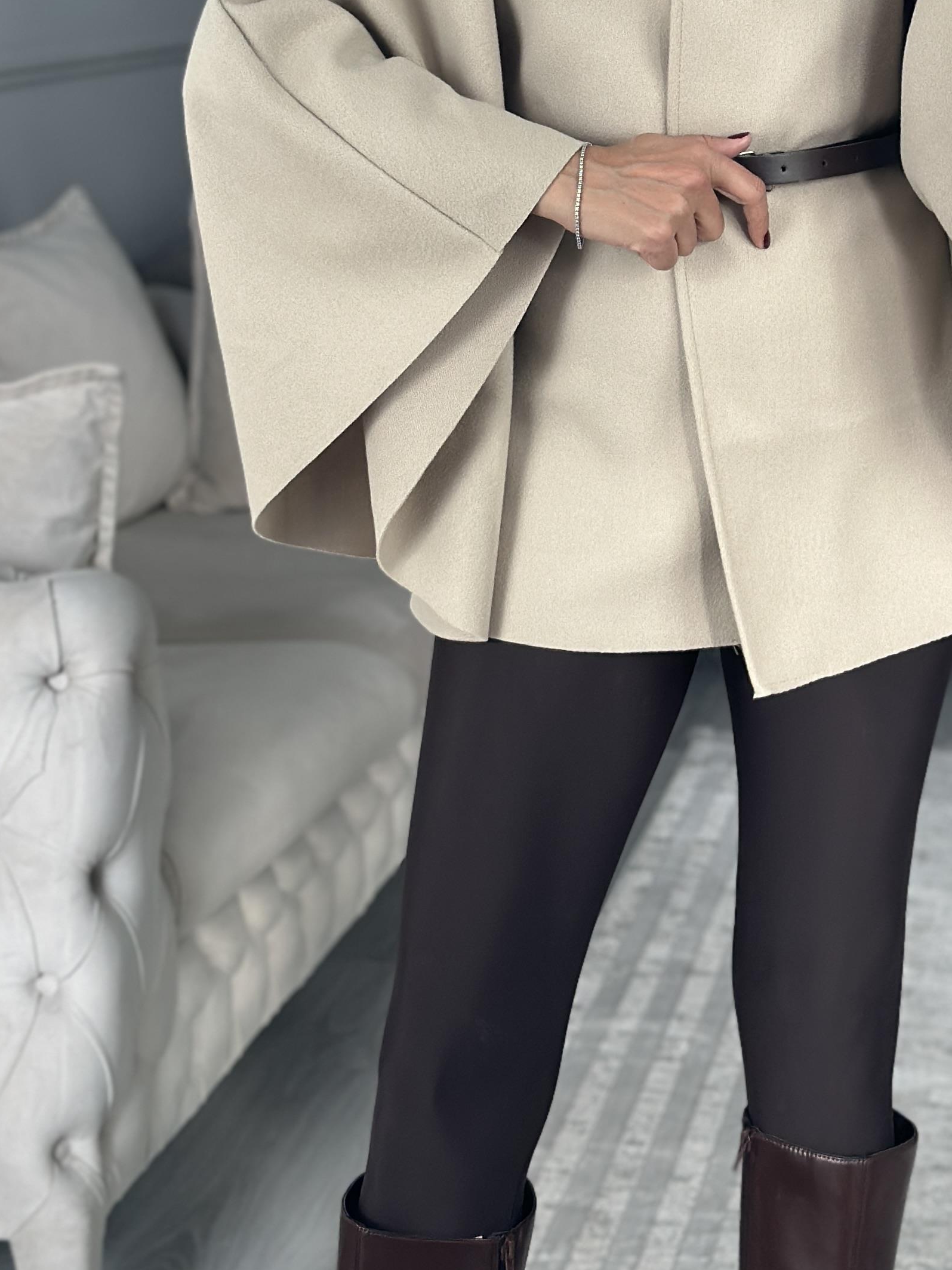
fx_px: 3337
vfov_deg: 21.1
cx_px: 613
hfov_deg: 16.2
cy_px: 149
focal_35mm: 91
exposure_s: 1/120
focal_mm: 6.86
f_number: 1.78
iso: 125
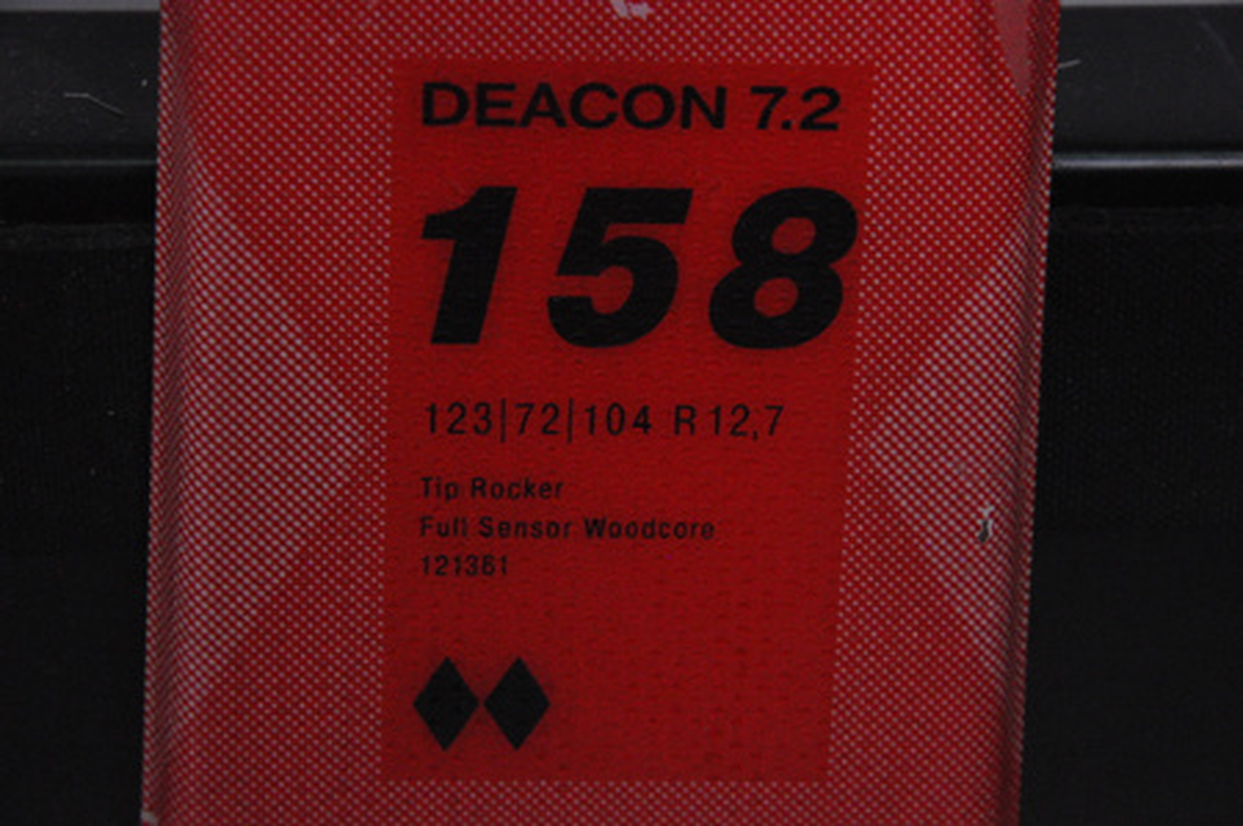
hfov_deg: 13.1
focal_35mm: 158
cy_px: 413
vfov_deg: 8.7
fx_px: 5432
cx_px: 622
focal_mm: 105
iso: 3200
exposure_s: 1/125
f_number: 9.5
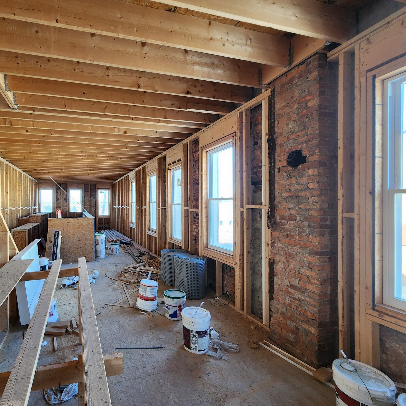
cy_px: 204
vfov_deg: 87.4
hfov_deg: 84.3
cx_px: 134
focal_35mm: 16
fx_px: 212
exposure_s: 1/60
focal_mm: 2.2
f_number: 2.2
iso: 160
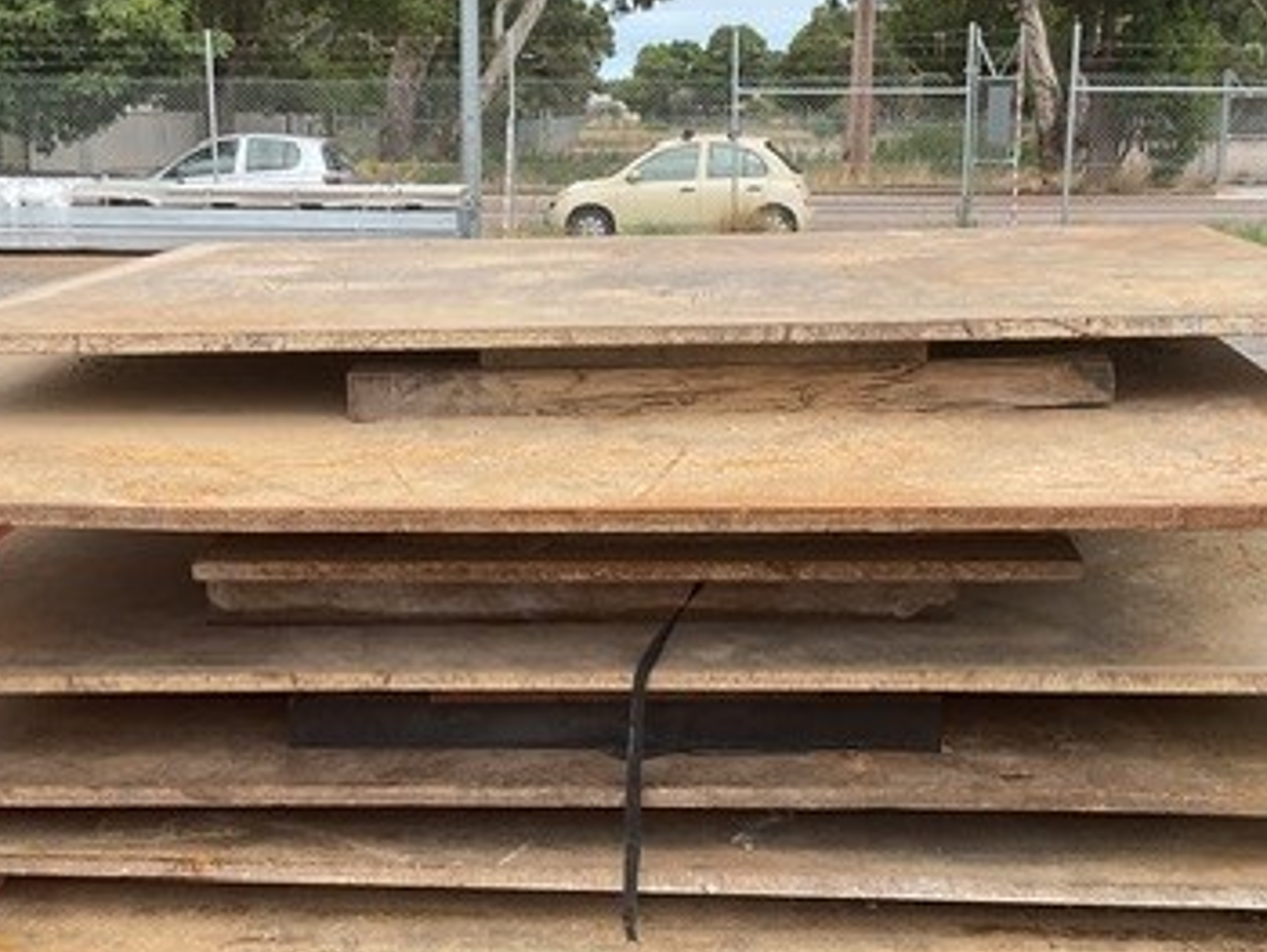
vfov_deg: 27.5
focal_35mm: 53
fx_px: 1941
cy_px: 586
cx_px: 583
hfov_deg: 36.1
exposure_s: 1/912
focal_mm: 3
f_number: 1.8
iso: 16
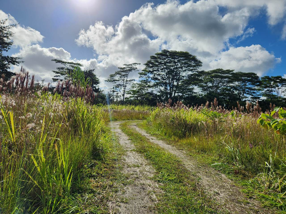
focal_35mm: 23
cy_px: 107
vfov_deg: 58.9
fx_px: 190
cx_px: 143
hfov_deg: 73.9
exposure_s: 1/5061
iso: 20
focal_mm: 5.4
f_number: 1.8
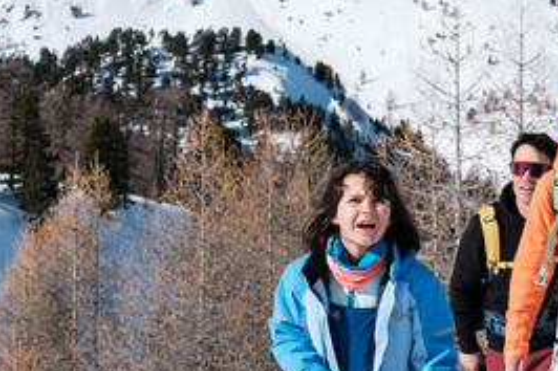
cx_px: 95
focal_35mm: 142
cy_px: 105
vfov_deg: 9.6
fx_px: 2200
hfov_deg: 14.4
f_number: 5
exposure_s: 1/1100
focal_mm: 26.6
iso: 160
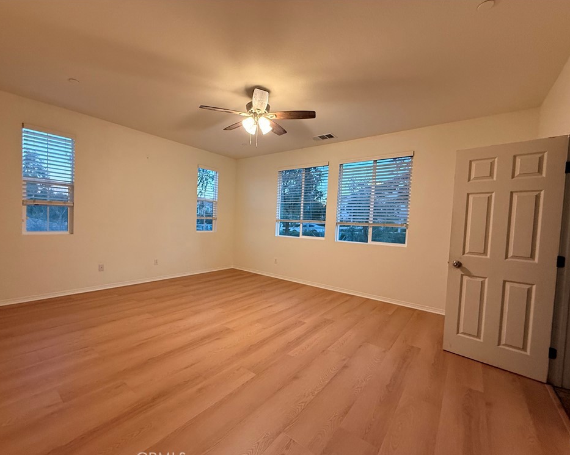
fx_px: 253
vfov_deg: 84.0
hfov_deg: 96.6
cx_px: 265
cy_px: 232
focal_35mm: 15
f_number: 2.2
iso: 320
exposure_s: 1/60
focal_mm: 2.22
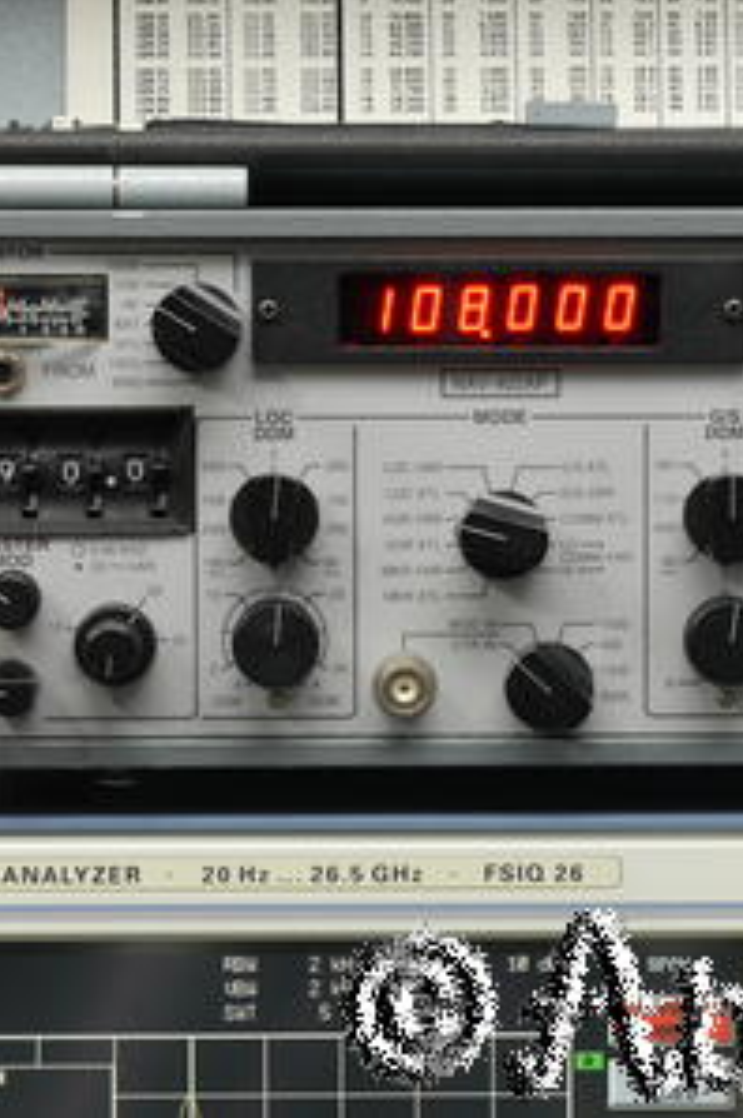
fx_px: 6330
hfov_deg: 6.7
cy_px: 559
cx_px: 503
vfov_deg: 10.1
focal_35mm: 204
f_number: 9
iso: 400
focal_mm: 73
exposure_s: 1/3.2
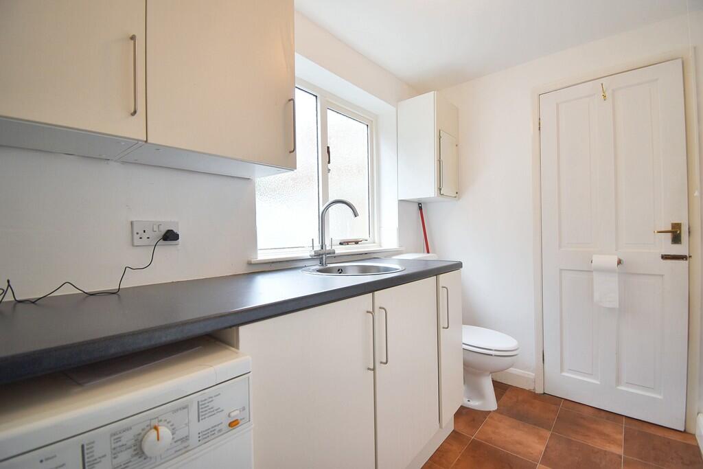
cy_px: 234
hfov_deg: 100.4
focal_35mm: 15
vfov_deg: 77.3
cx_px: 352
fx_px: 293
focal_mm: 10
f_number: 4.5
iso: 100
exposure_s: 1/25
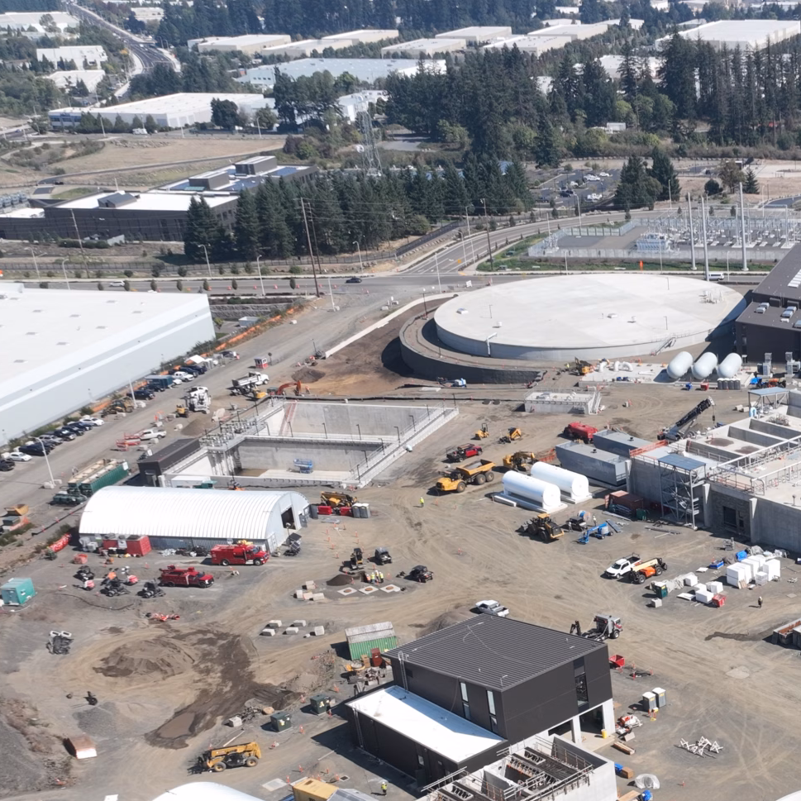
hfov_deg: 27.9
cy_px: 695
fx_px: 1466
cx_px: 875
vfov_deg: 29.5
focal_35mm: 56
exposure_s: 1/2000
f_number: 3.2
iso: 100
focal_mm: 12.29
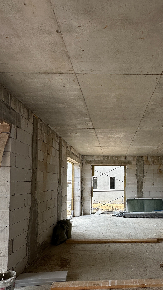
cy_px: 175
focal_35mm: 23
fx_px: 177
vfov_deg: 77.7
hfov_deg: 48.3
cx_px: 115
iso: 100
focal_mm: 2.22
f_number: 2.2
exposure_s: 1/99
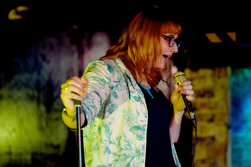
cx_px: 126
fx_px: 889
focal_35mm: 128
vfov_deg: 10.8
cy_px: 84
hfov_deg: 16.1
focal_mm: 85
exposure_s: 1/60
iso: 320
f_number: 1.8
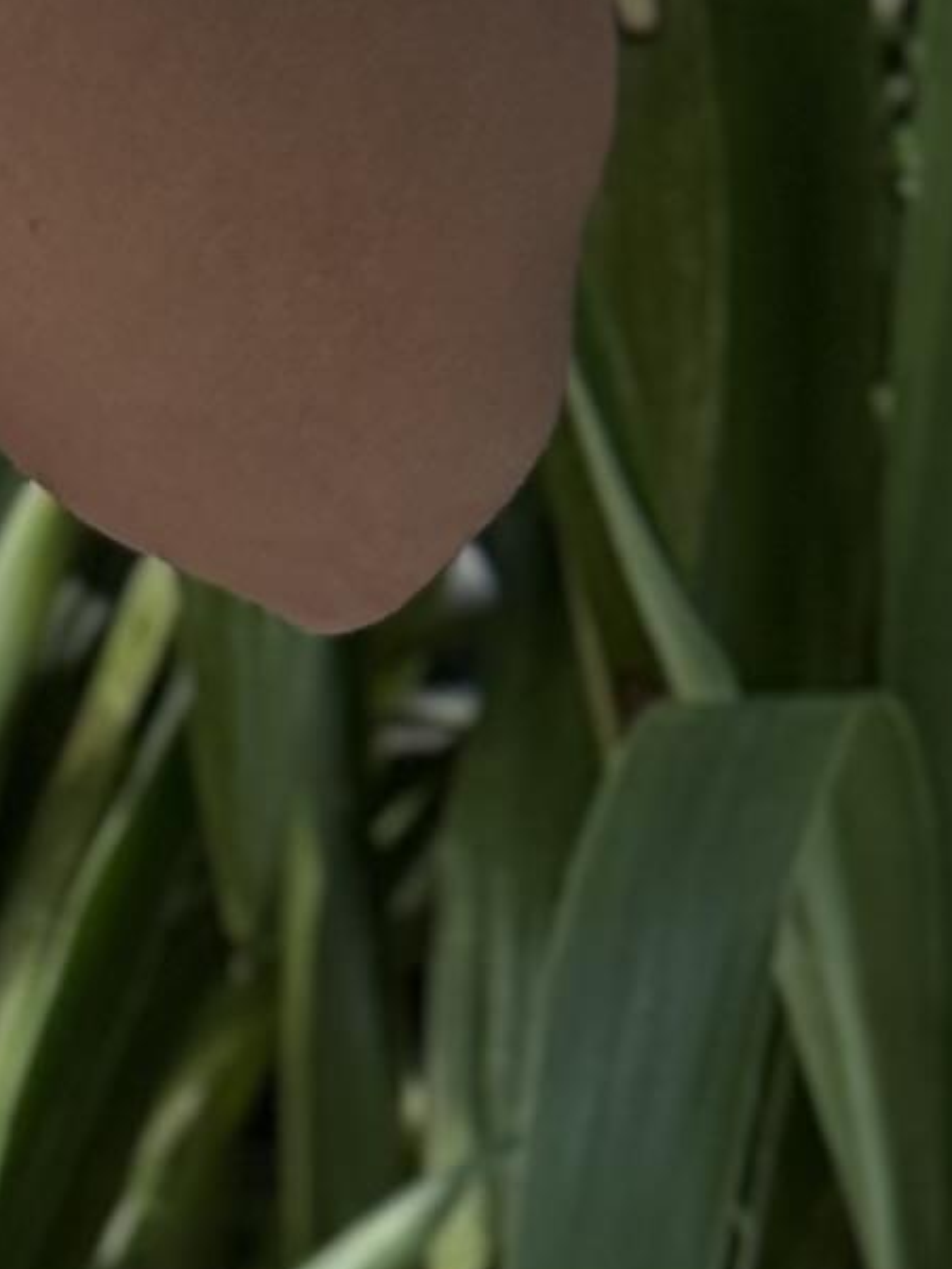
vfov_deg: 5.7
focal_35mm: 322
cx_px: -1237
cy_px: 4139
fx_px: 11803
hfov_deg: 4.5
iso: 64
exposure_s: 1/926
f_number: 1.78
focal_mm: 6.76
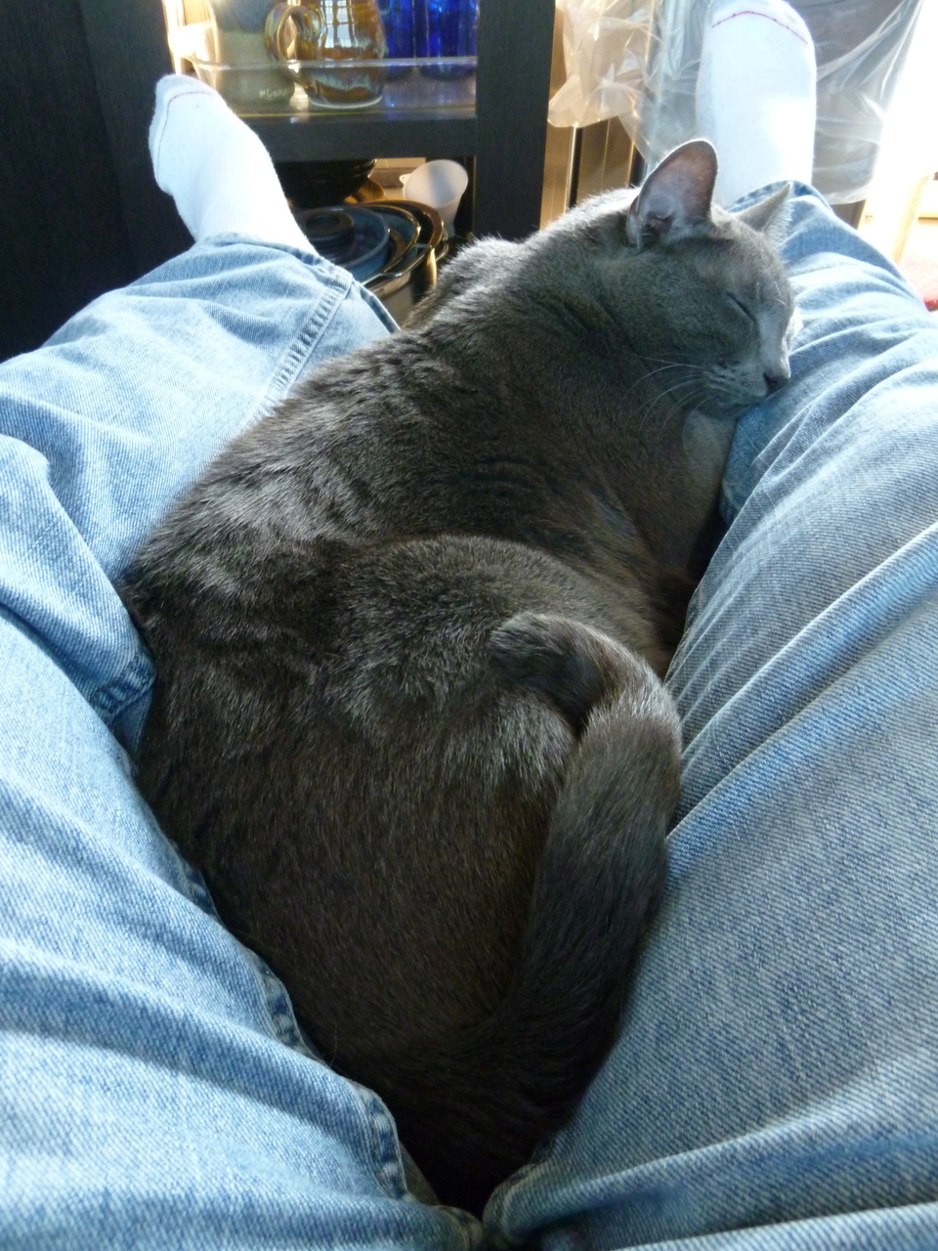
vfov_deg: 69.4
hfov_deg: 54.9
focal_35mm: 25
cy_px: 626
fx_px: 903
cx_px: 469
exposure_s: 1/13
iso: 400
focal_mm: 4.5
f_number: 3.3
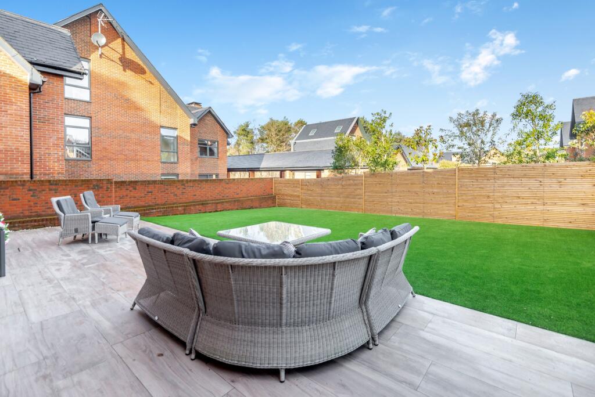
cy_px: 198
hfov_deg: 96.7
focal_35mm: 16
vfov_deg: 73.8
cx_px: 298
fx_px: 265
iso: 100
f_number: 7.1
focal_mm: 16
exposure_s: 1/40
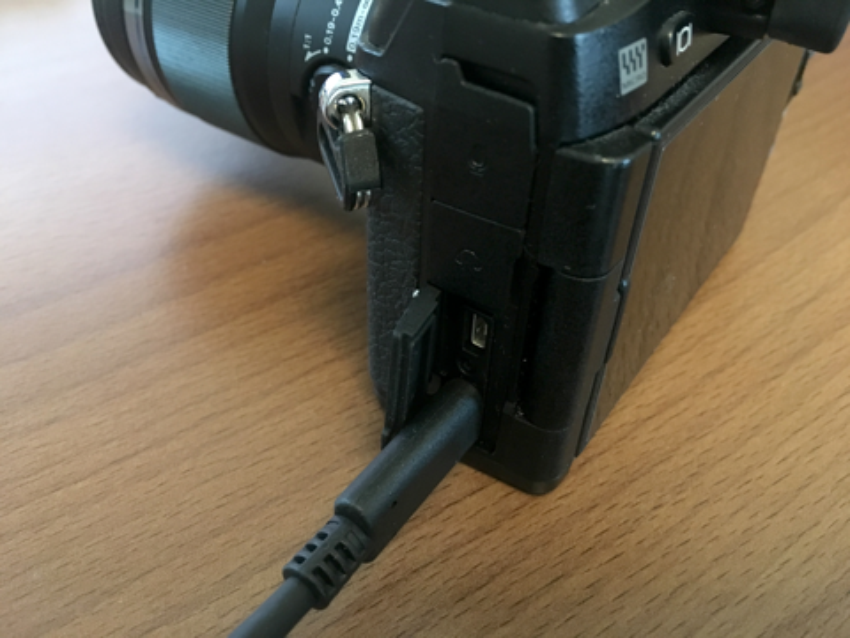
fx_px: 712
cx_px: 425
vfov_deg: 48.2
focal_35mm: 29
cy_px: 319
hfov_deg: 61.7
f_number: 2.2
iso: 500
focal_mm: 4.15
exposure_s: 1/15
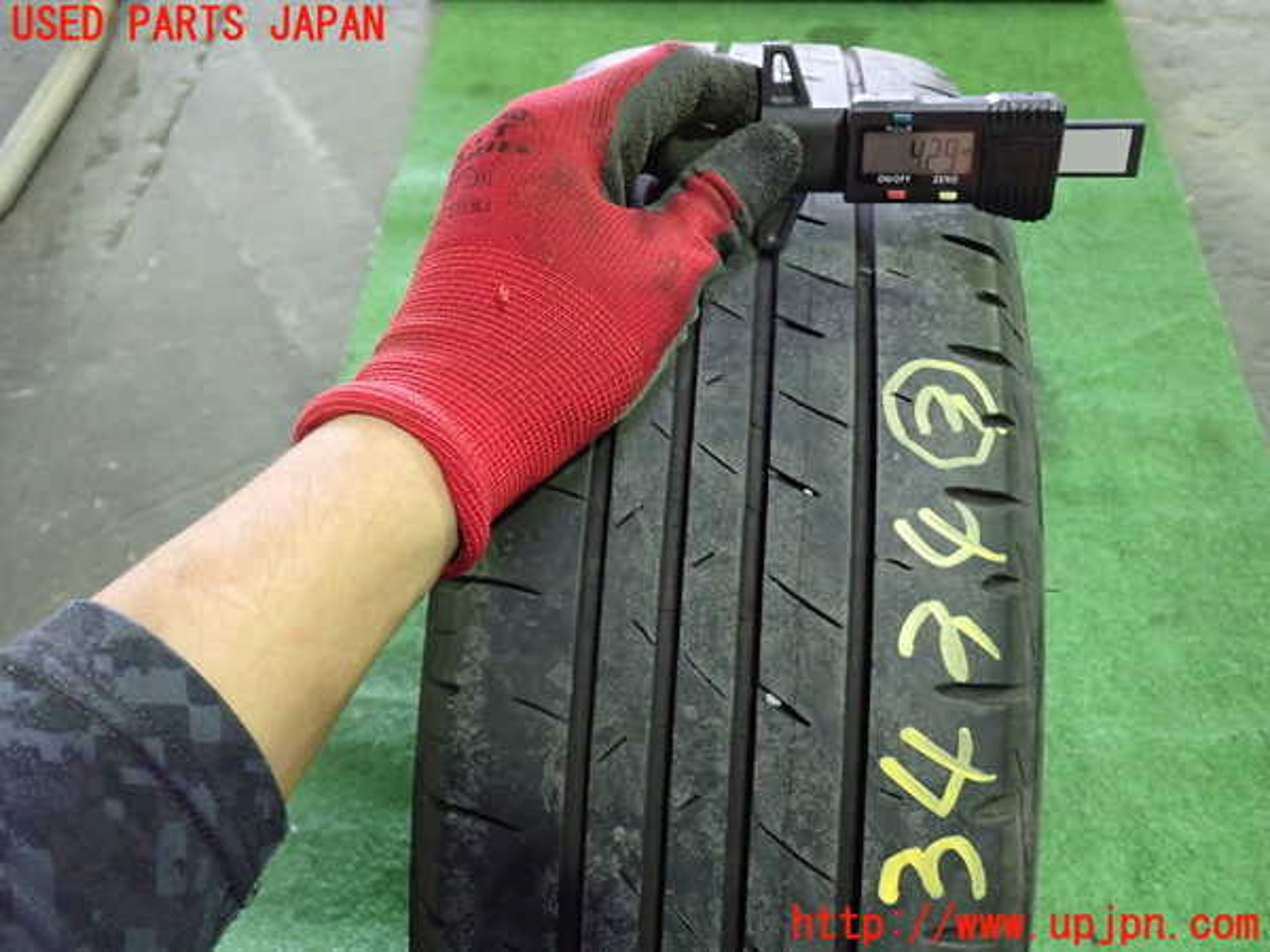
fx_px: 1101
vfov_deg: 46.8
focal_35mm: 30
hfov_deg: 60.0
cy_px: 476
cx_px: 635
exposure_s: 1/30
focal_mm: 5.4
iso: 800
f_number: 2.3
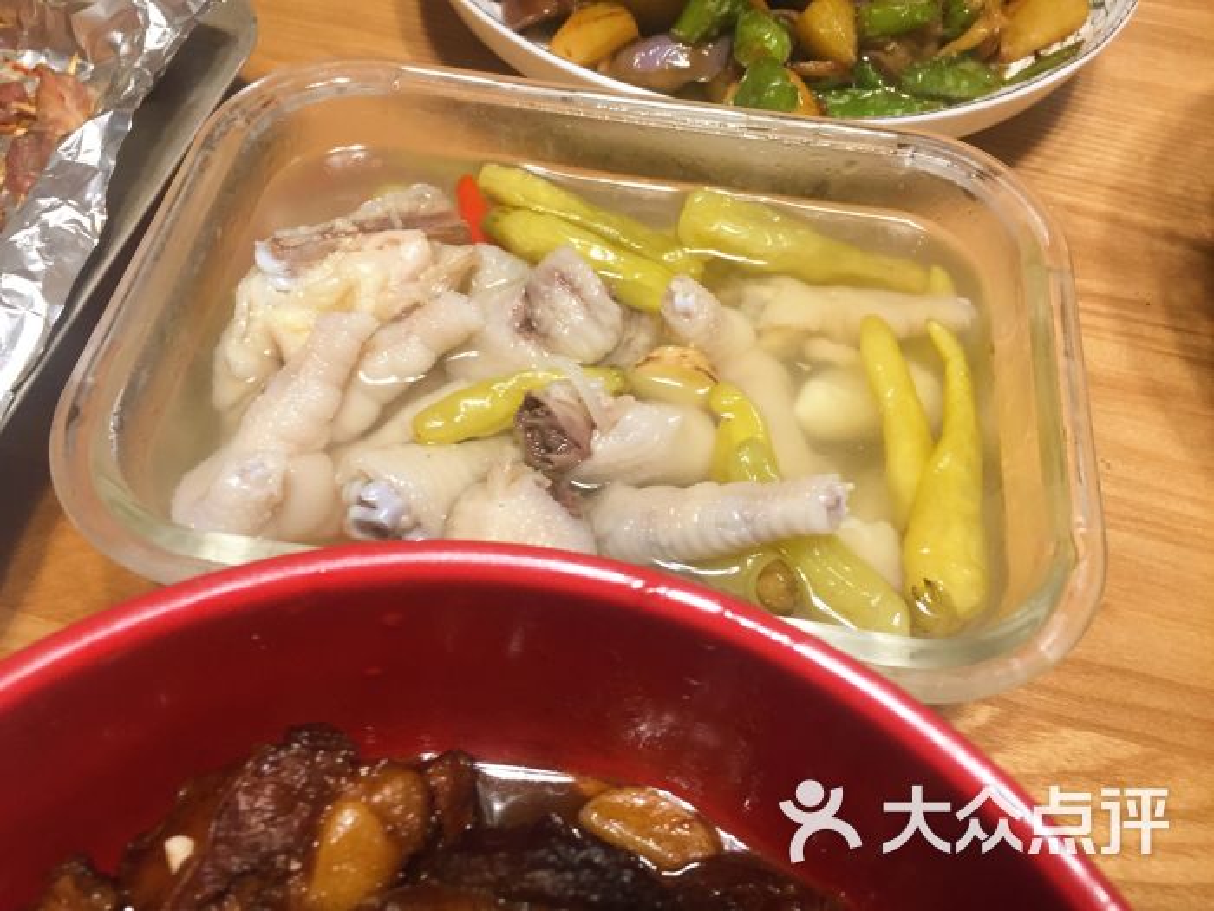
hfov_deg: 61.7
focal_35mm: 29
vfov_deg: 48.2
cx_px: 607
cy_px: 456
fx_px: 1017
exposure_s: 1/33
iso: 125
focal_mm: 4.15
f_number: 2.2
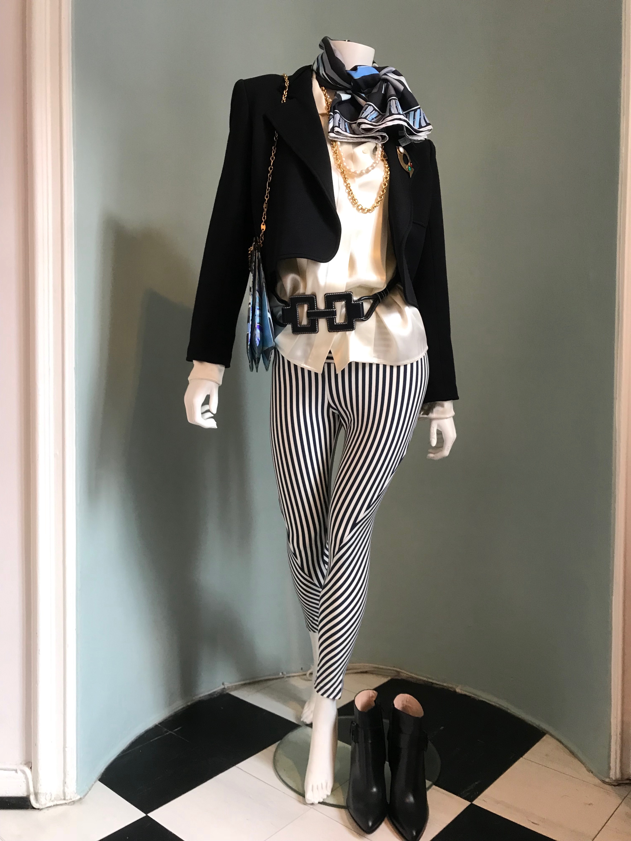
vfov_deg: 63.4
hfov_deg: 49.7
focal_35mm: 28
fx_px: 681
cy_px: 420
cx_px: 316
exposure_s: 1/25
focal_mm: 3.99
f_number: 1.8
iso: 32
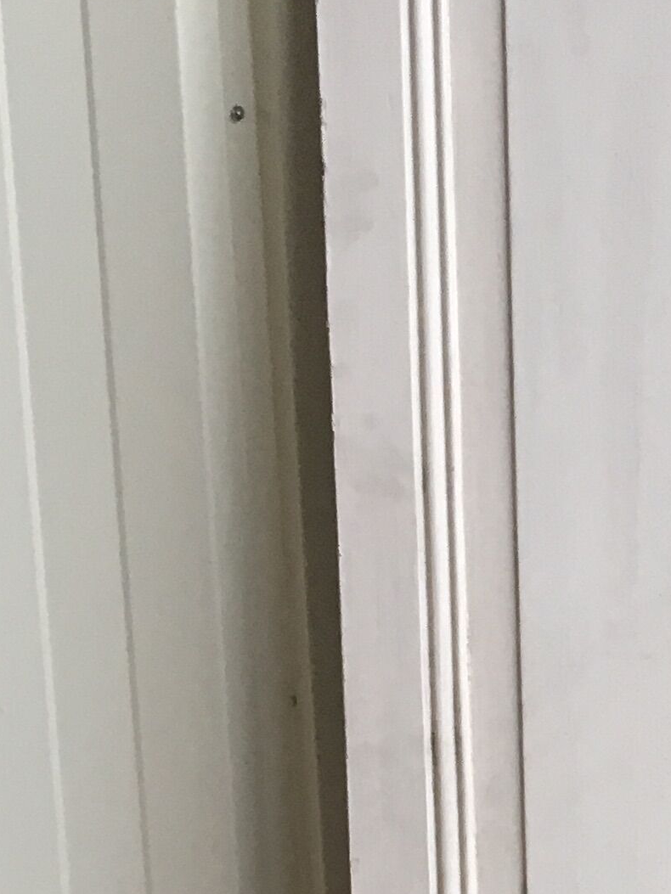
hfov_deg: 12.9
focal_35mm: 111
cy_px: 1486
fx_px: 2868
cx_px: 899
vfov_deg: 15.7
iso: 40
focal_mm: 4.15
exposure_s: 1/33
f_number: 2.2
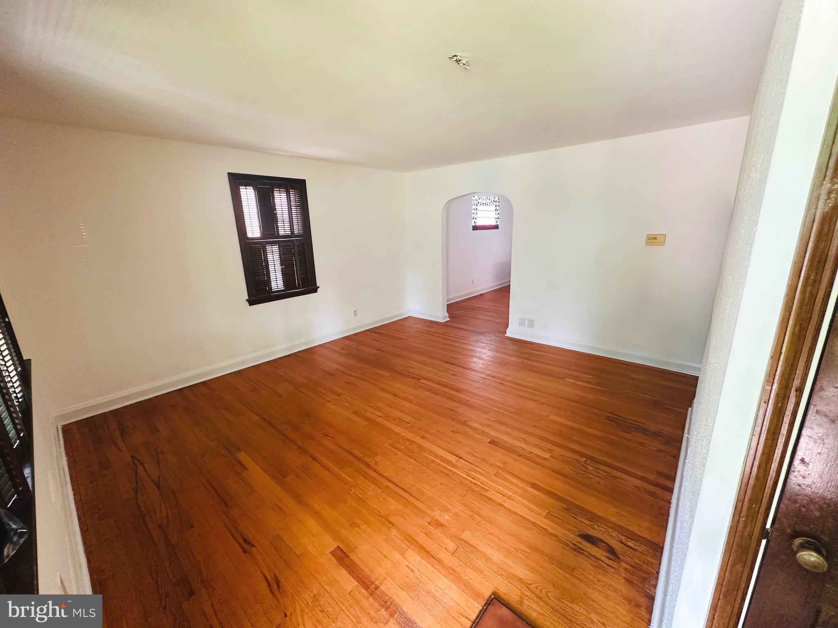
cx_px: 419
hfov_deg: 102.1
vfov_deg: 85.7
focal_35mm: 14
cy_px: 314
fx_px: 339
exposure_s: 1/60
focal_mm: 2.22
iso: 400
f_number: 2.2
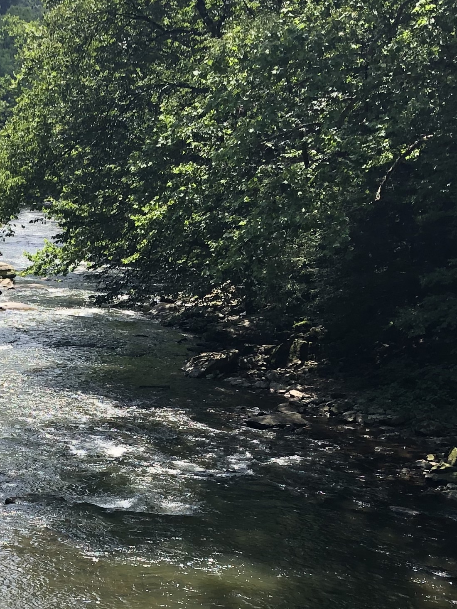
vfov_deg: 25.0
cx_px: -10
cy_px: 471
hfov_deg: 18.6
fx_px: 1355
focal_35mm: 77
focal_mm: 3.99
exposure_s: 1/842
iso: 20
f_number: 1.8
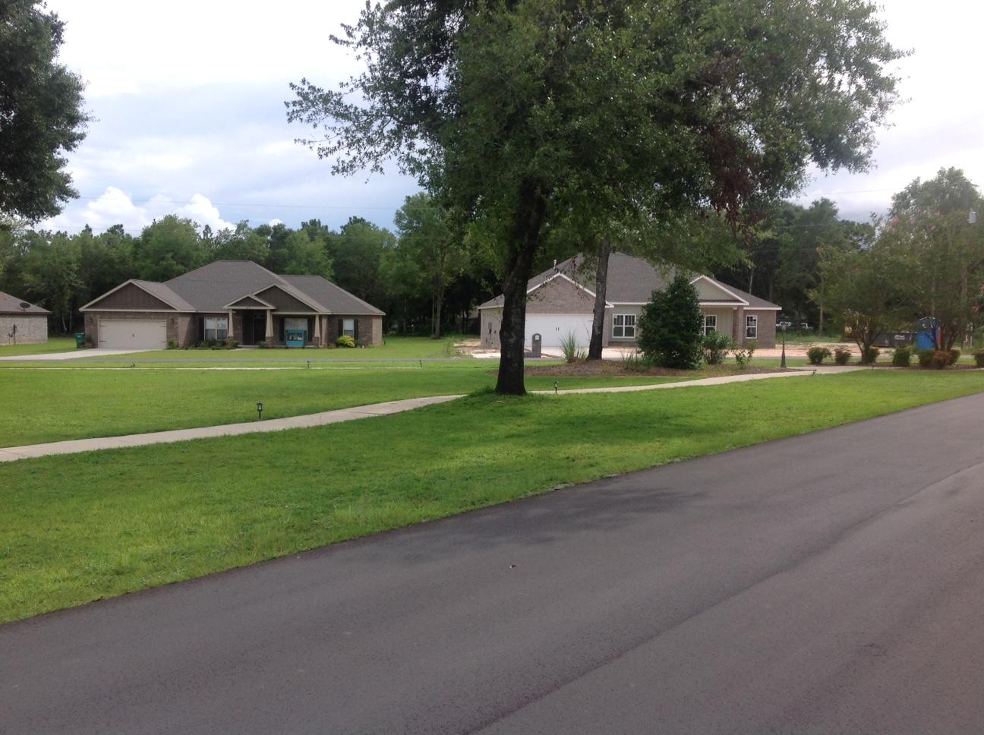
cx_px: 492
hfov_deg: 52.7
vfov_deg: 40.6
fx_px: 993
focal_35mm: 35
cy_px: 368
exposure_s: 1/1163
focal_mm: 4.28
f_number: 2.4
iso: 50
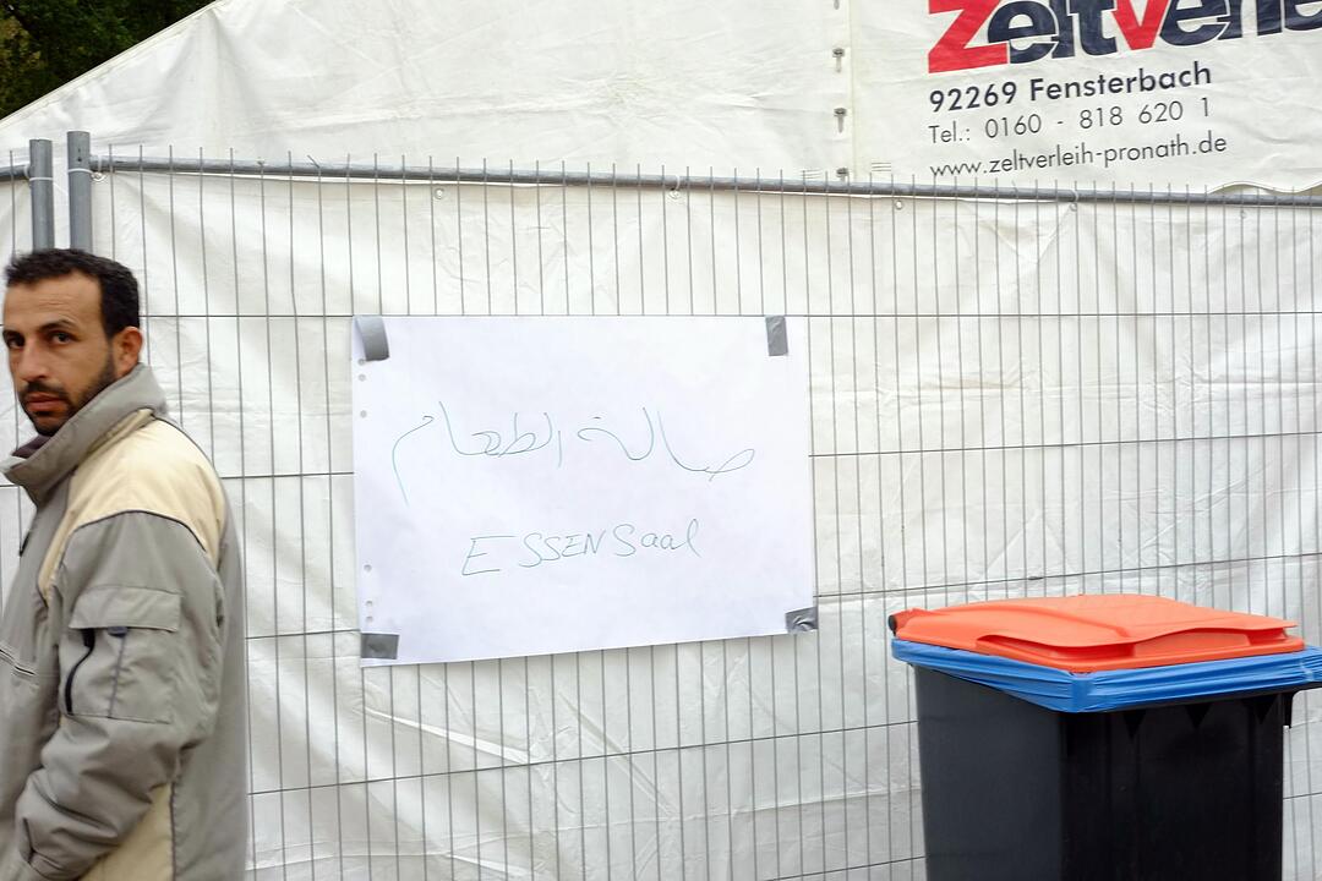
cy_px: 440
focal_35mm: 41
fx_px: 1505
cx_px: 661
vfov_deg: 32.6
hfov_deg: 47.4
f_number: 11
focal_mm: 27
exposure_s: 1/60
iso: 640
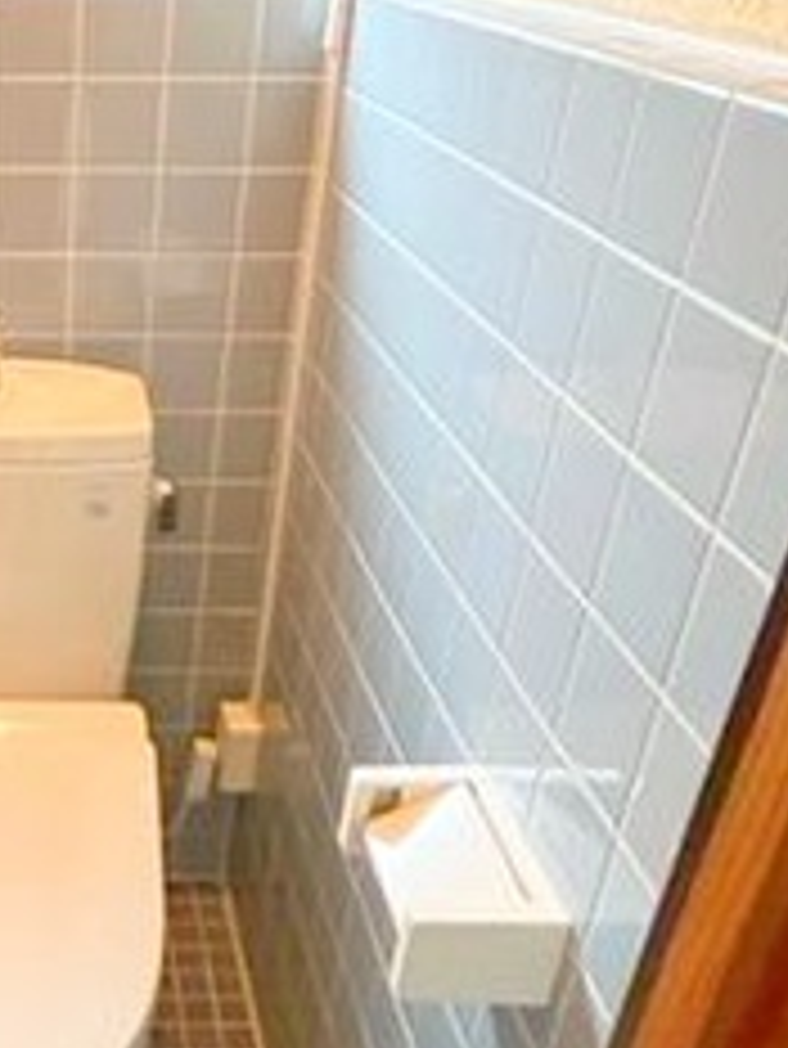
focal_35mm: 39
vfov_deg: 47.6
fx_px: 1183
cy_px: 612
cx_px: -20
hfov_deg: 33.4
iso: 800
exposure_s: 1/50
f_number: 1.8
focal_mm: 1.57
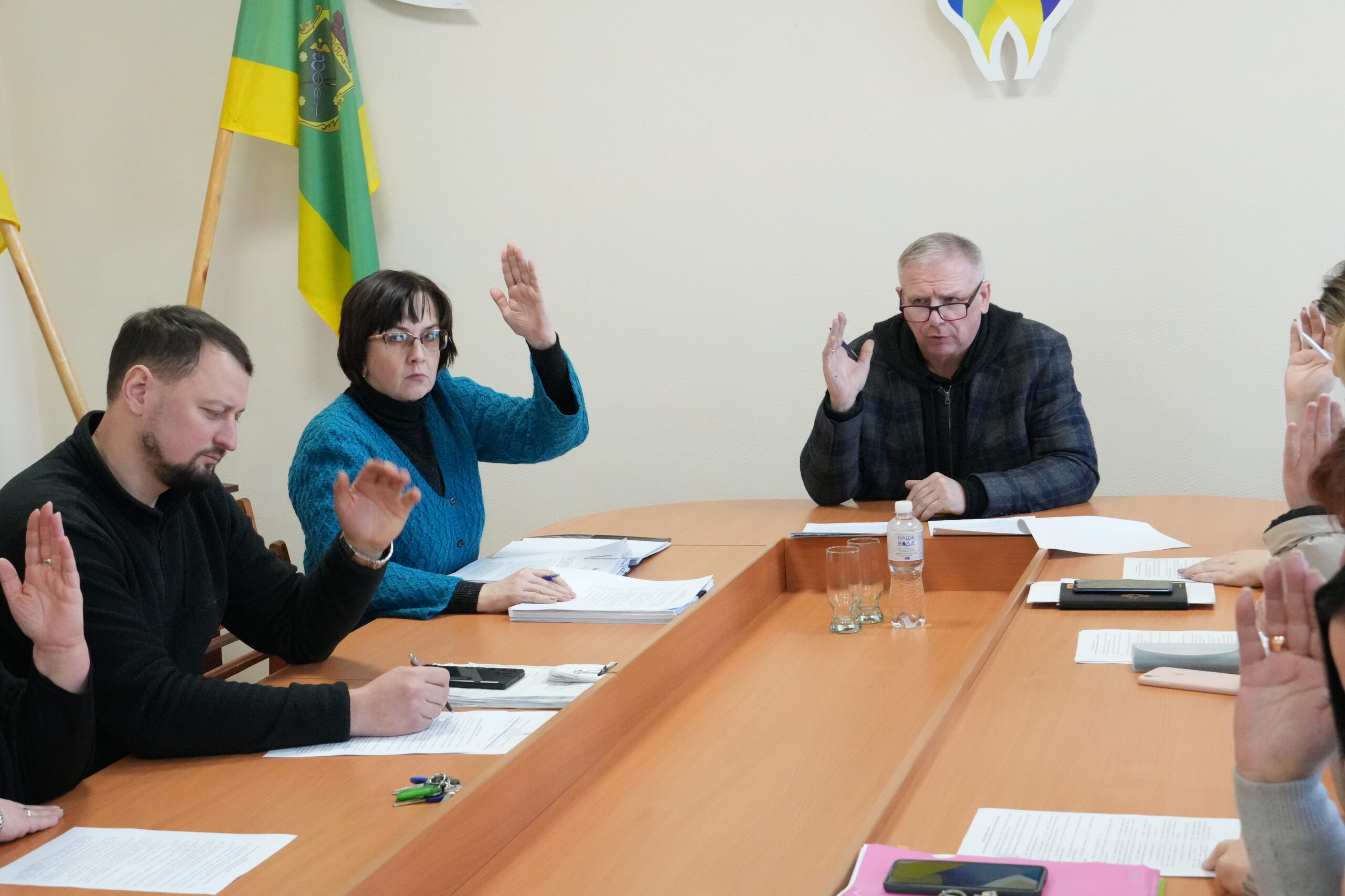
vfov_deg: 22.6
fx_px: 2241
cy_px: 448
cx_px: 672
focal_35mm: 60
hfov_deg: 33.4
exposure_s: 1/80
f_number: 9
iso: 6400
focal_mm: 40
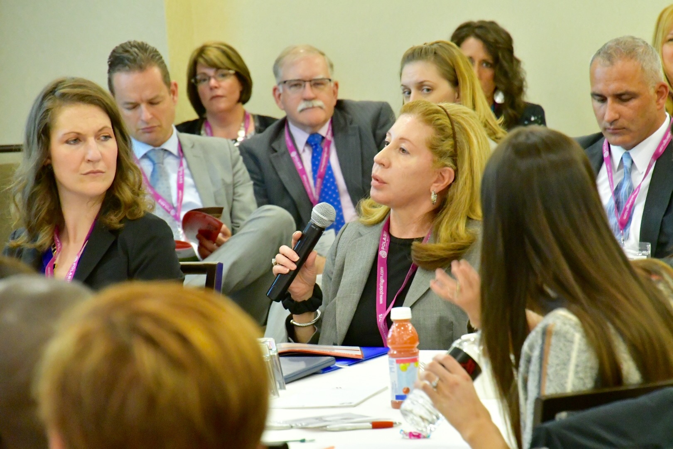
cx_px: 336
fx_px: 3926
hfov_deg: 9.8
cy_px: 224
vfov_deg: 6.5
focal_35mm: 210
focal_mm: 140
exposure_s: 1/80
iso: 10000
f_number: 6
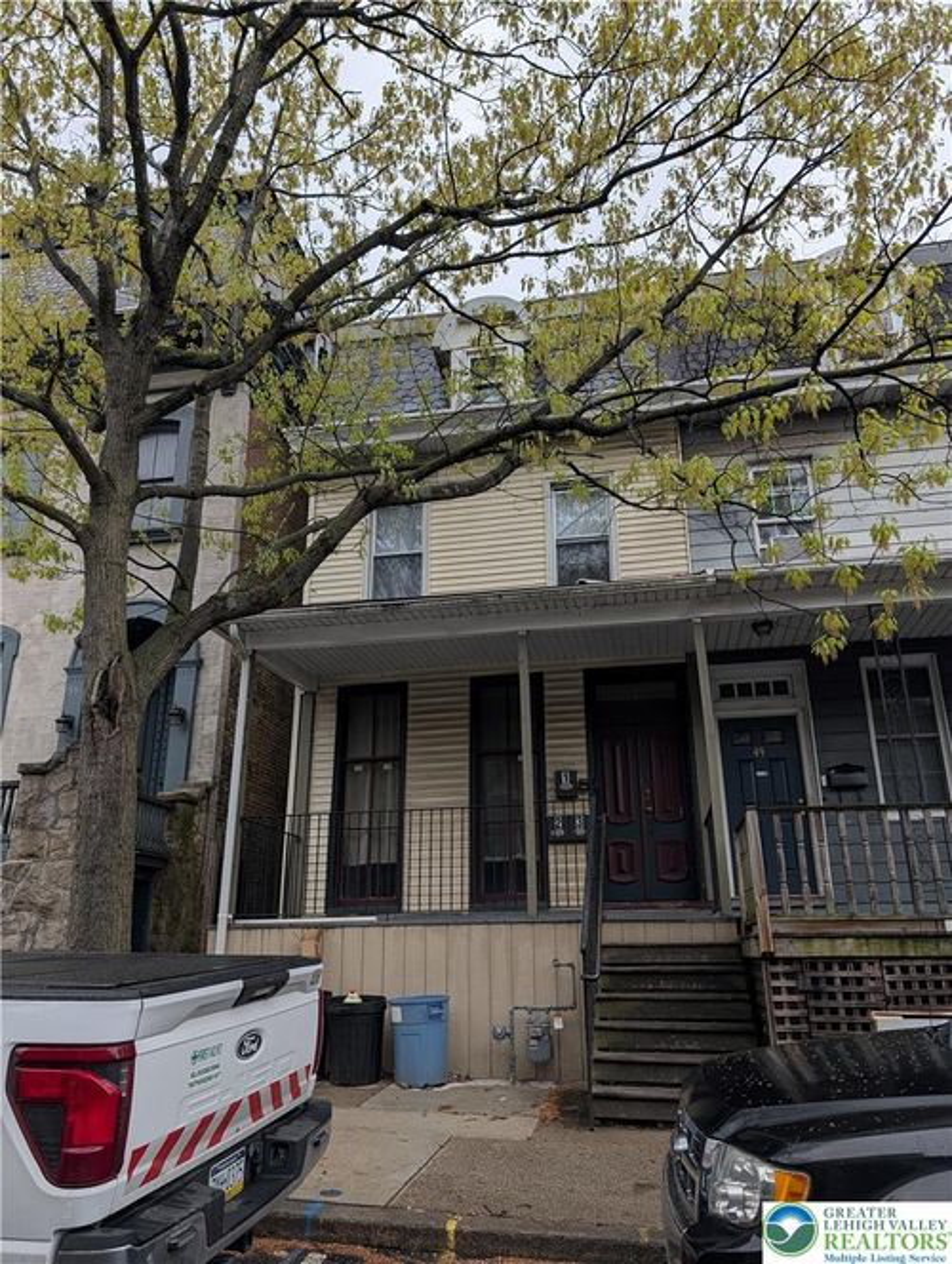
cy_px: 632
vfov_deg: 71.5
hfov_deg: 56.9
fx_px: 878
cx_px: 476
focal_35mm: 24
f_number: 1.68
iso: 21
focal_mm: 6.9
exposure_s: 1/365
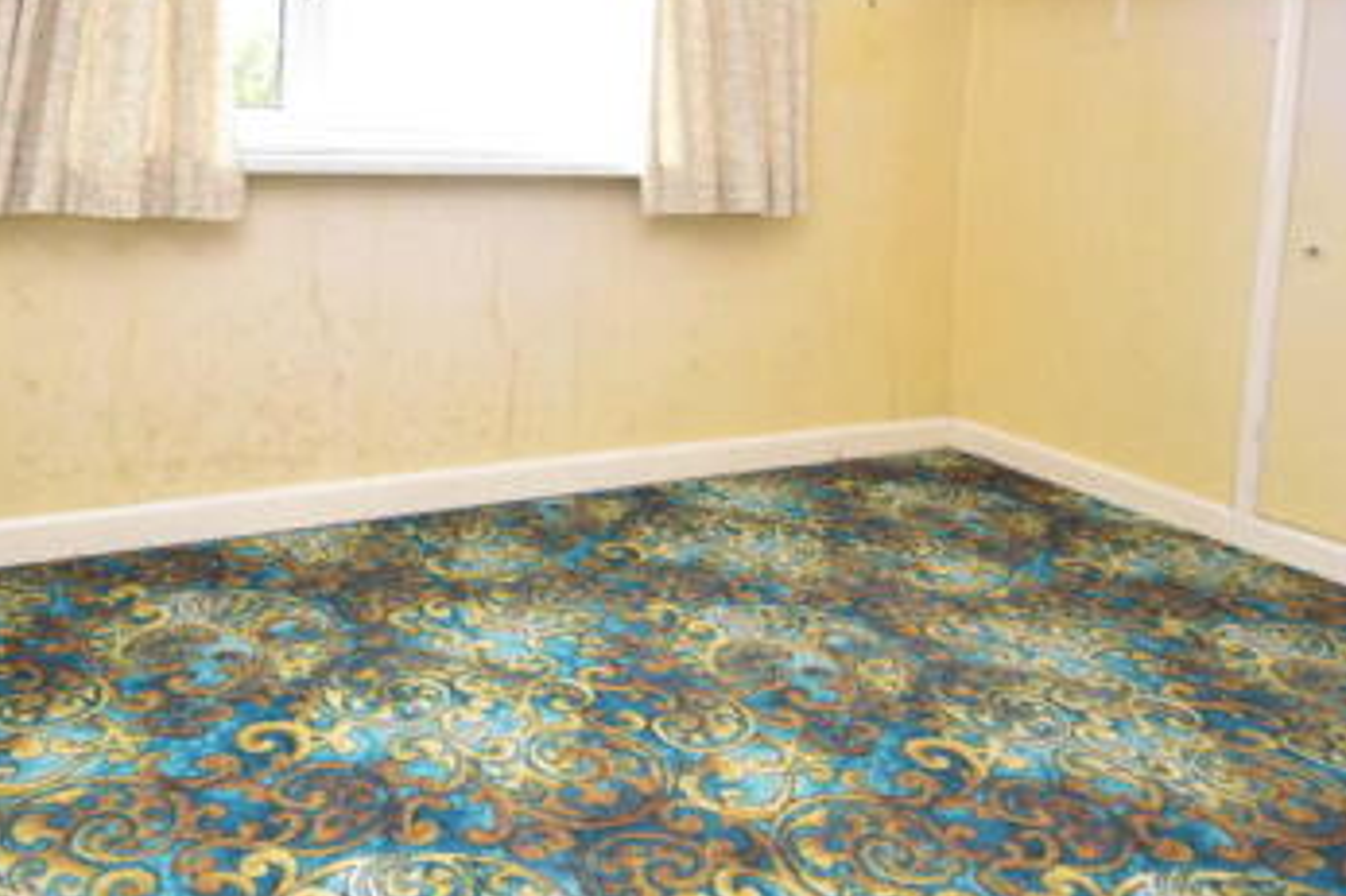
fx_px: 1271
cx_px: 510
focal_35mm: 34
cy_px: 204
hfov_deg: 55.2
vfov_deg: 37.7
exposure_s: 1/125
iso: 800
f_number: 4.5
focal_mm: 12
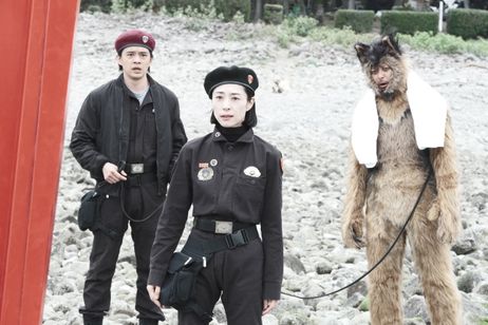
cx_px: 244
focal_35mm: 194
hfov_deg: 10.6
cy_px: 162
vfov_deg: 7.1
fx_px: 2630
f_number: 14
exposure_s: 1/300
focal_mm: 129.2
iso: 3200
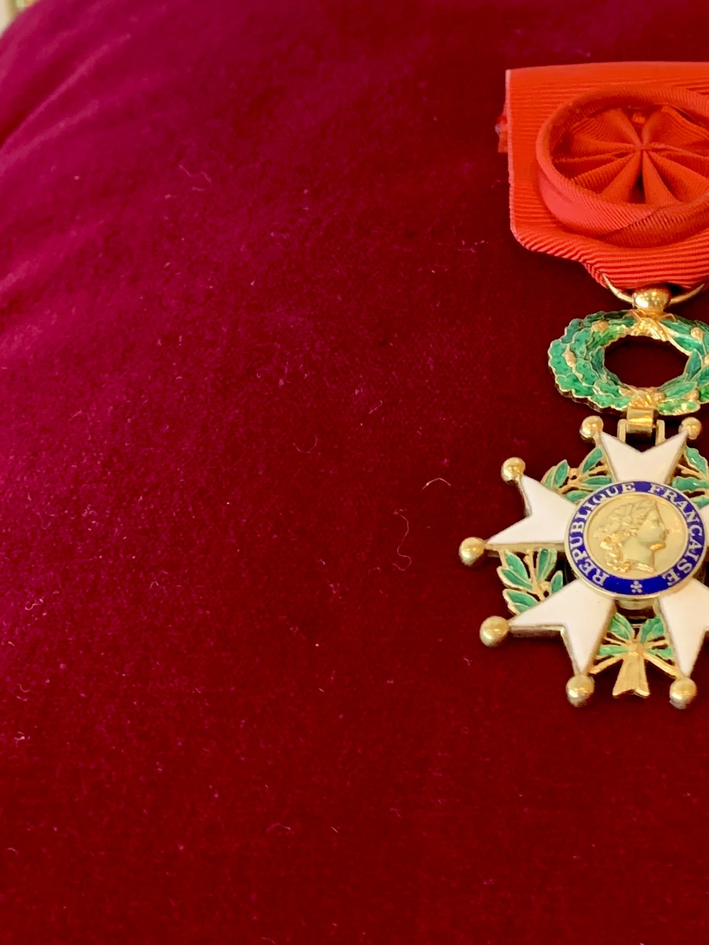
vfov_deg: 26.4
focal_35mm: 70
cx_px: 687
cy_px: 19
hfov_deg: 20.4
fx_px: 1912
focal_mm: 4.25
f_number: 1.8
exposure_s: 1/50
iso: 320
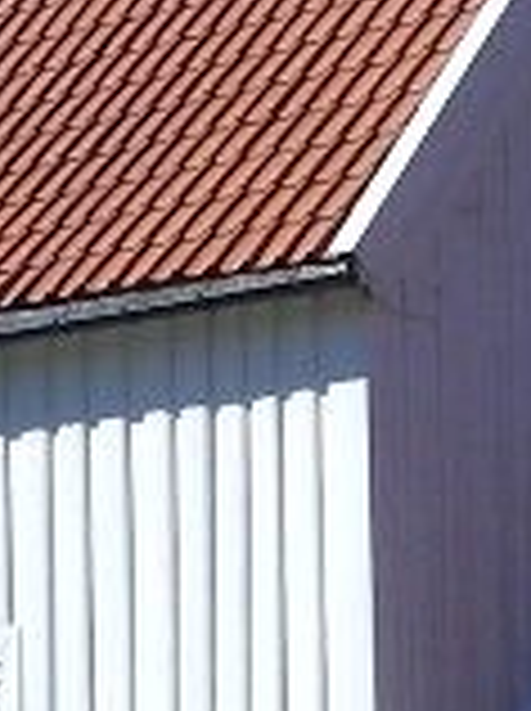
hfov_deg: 6.6
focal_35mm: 223
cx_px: 72
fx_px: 4573
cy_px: 425
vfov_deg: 8.9
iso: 50
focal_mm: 5.7
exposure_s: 1/384
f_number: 5.7
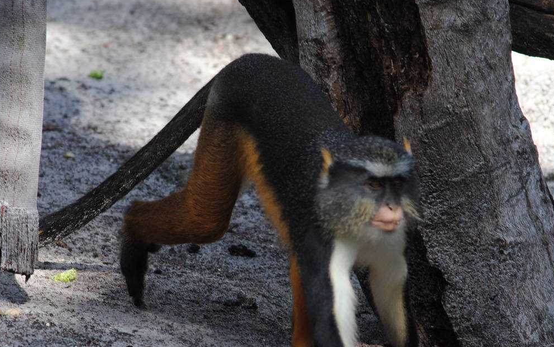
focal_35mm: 455
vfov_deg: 2.9
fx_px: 6869
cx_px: 259
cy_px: 239
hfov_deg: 4.6
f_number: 5
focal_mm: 185
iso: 220
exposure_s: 1/500
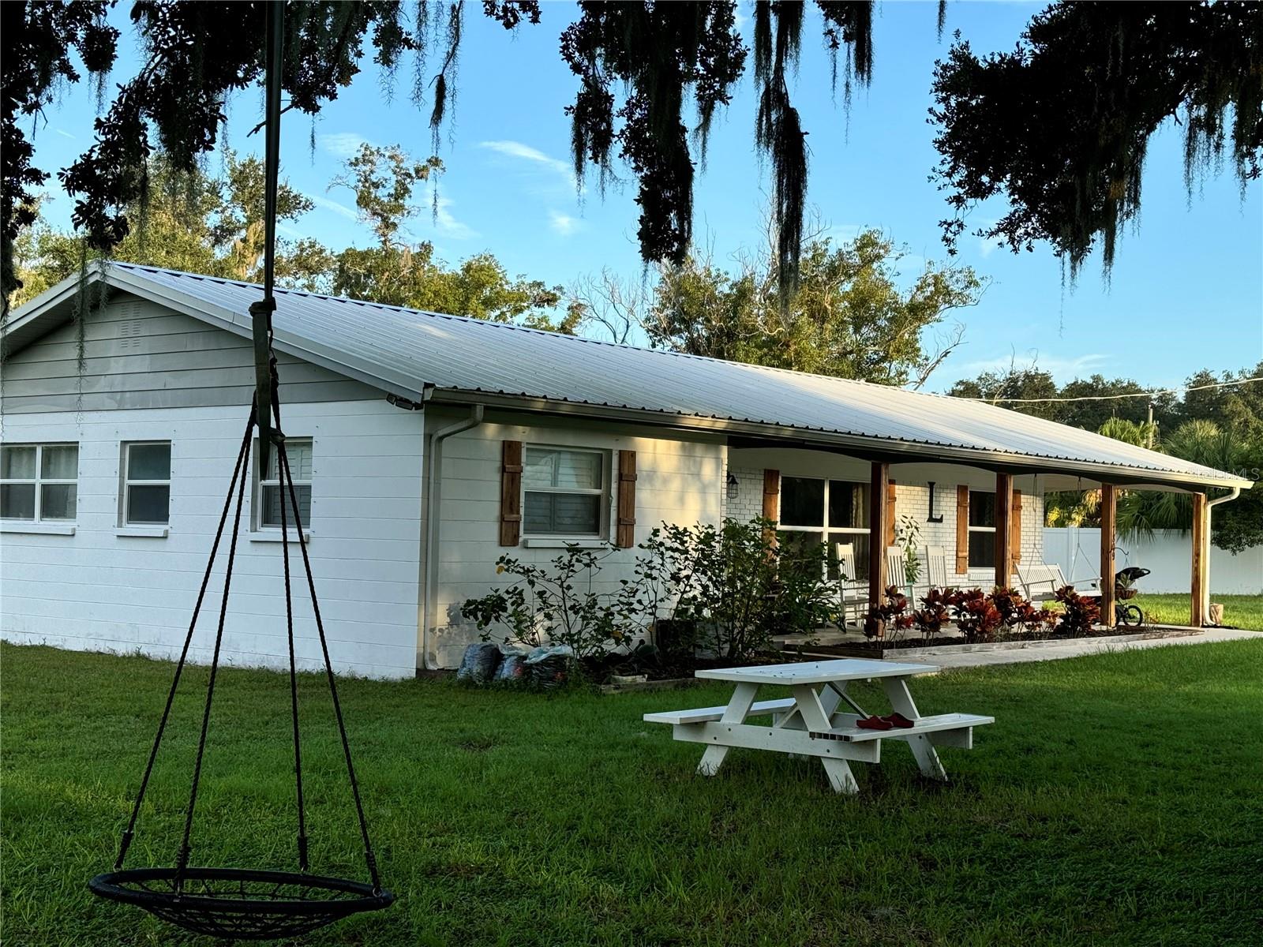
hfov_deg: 39.7
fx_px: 1751
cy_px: 474
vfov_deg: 30.3
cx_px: 632
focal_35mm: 48
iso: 64
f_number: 1.78
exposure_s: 1/1011
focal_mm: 6.76
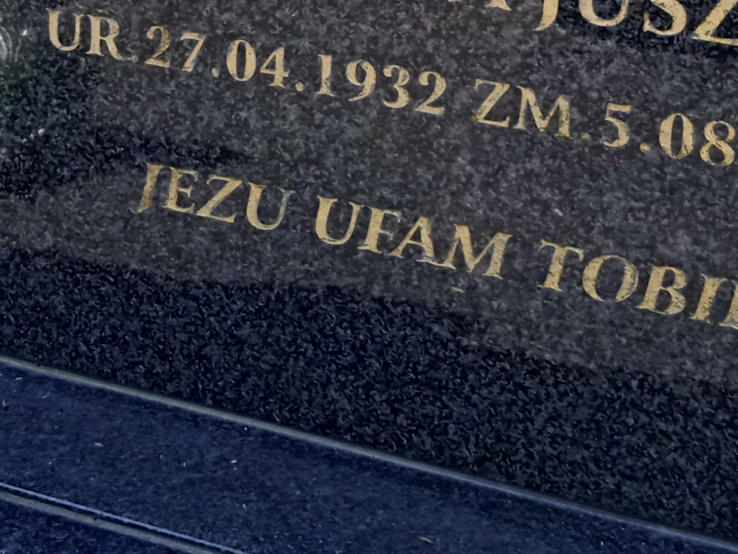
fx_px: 1962
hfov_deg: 21.3
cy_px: -73
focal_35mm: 92
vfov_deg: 15.6
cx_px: 372
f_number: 2.2
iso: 113
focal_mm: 3.43
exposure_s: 1/170
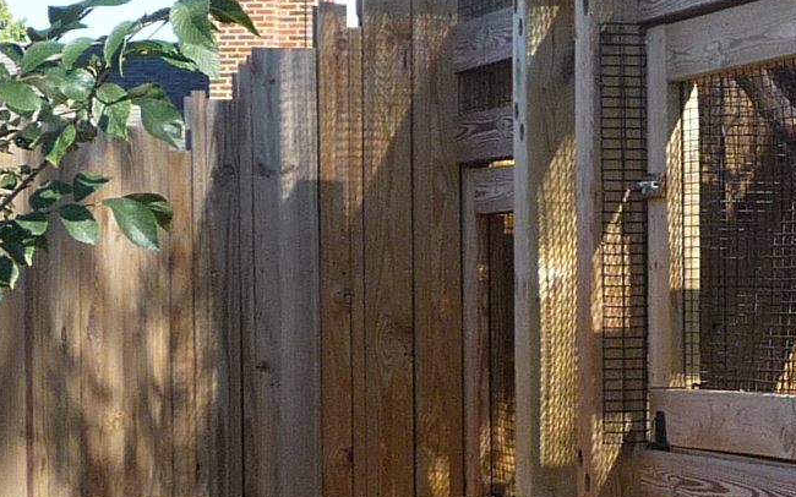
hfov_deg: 15.5
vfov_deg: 10.3
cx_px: 1094
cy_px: 348
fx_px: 2755
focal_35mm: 127
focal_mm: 4.7
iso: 100
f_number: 3.3
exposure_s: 1/320
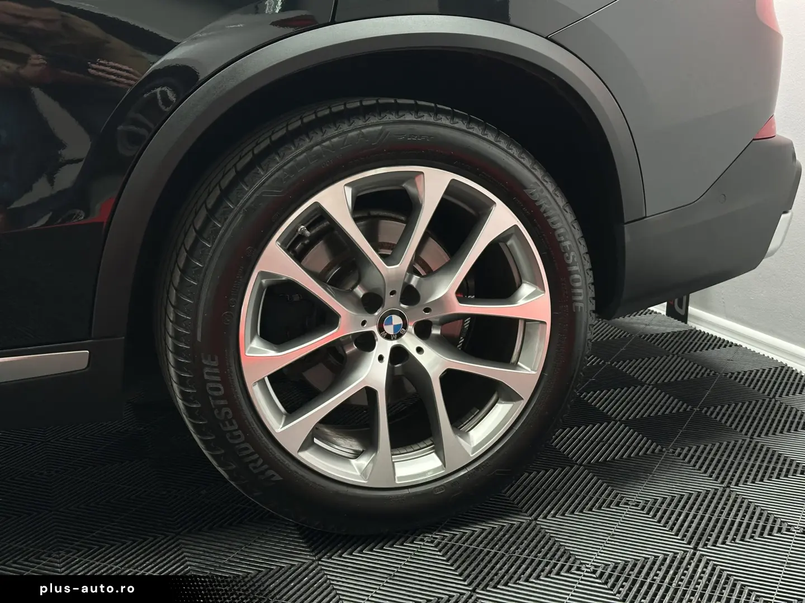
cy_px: 302
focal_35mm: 48
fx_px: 1116
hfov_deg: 39.7
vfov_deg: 30.3
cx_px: 402
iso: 200
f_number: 1.78
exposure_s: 1/60
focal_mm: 6.86
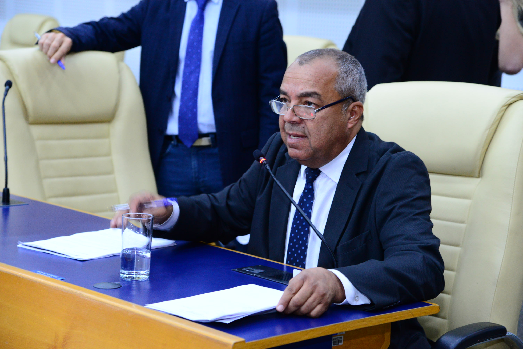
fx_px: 1235
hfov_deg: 23.9
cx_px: 262
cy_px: 174
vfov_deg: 16.1
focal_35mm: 85
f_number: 5
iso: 2500
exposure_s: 1/60
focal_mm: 85
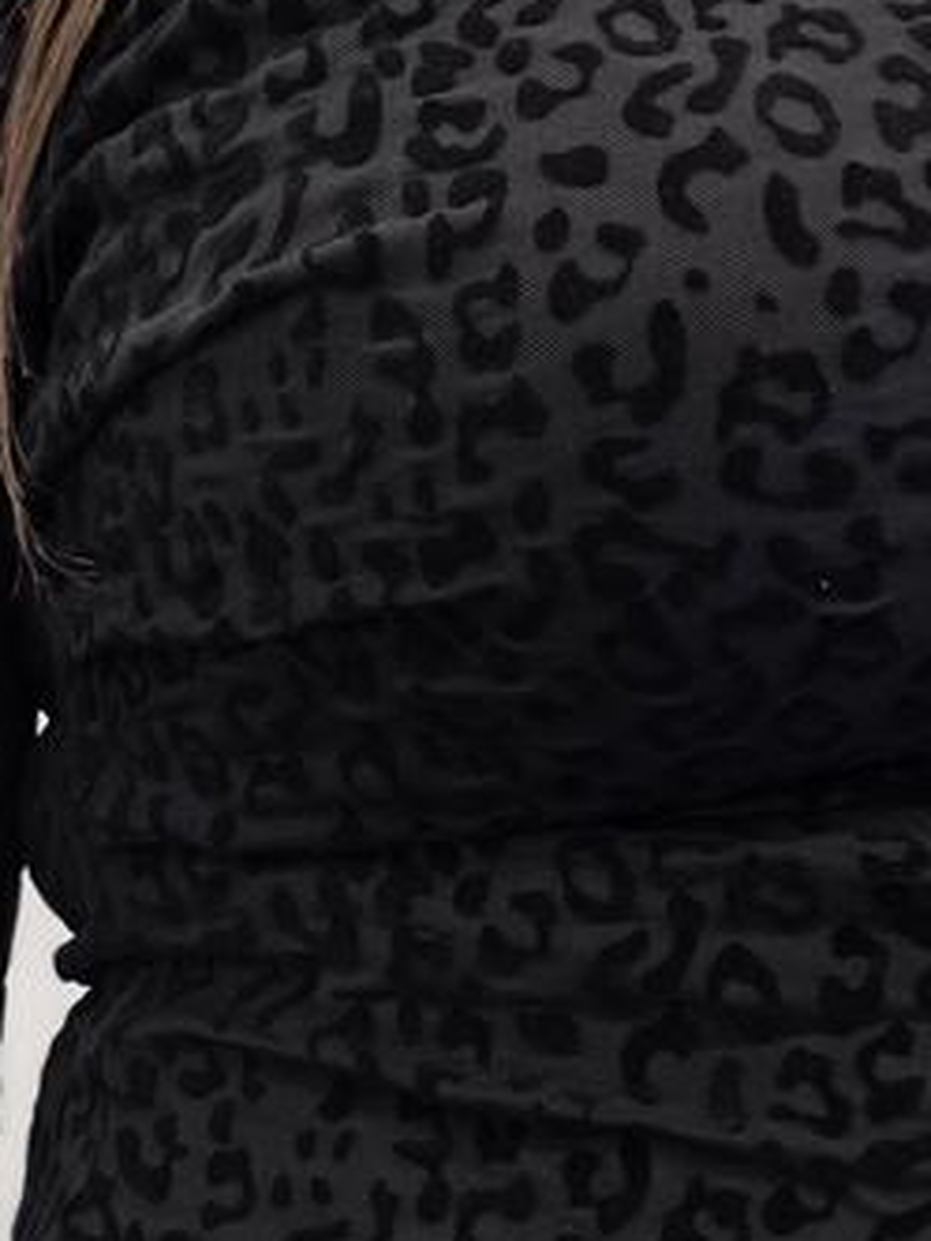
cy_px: 654
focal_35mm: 104
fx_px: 3729
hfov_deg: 14.1
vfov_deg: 18.9
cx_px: 881
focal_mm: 6.3
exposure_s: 1/100
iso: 125
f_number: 1.7
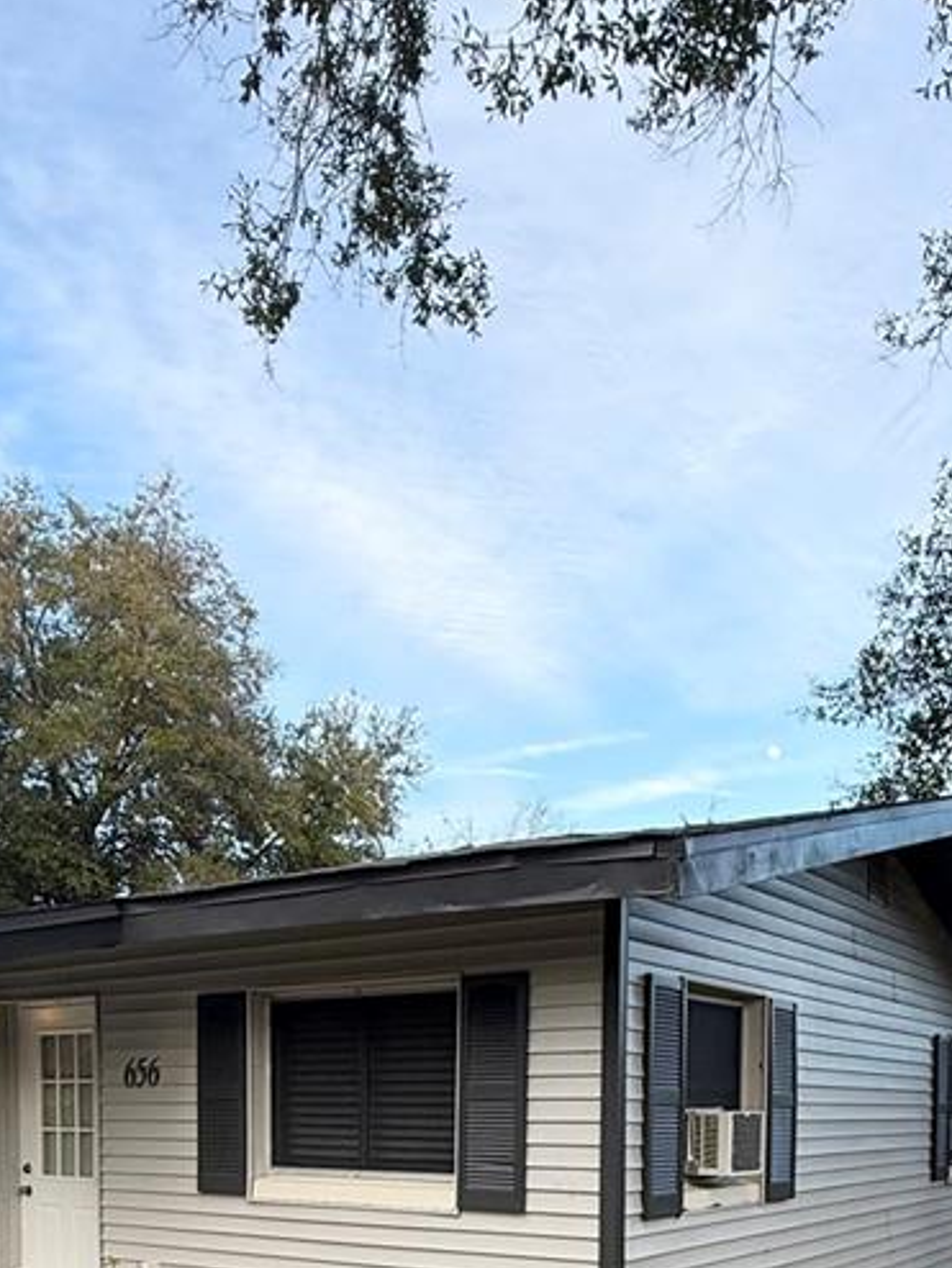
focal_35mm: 34
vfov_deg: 47.2
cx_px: 490
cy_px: 1191
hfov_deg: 41.8
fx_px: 1246
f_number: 2.2
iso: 50
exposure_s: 1/381
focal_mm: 2.22
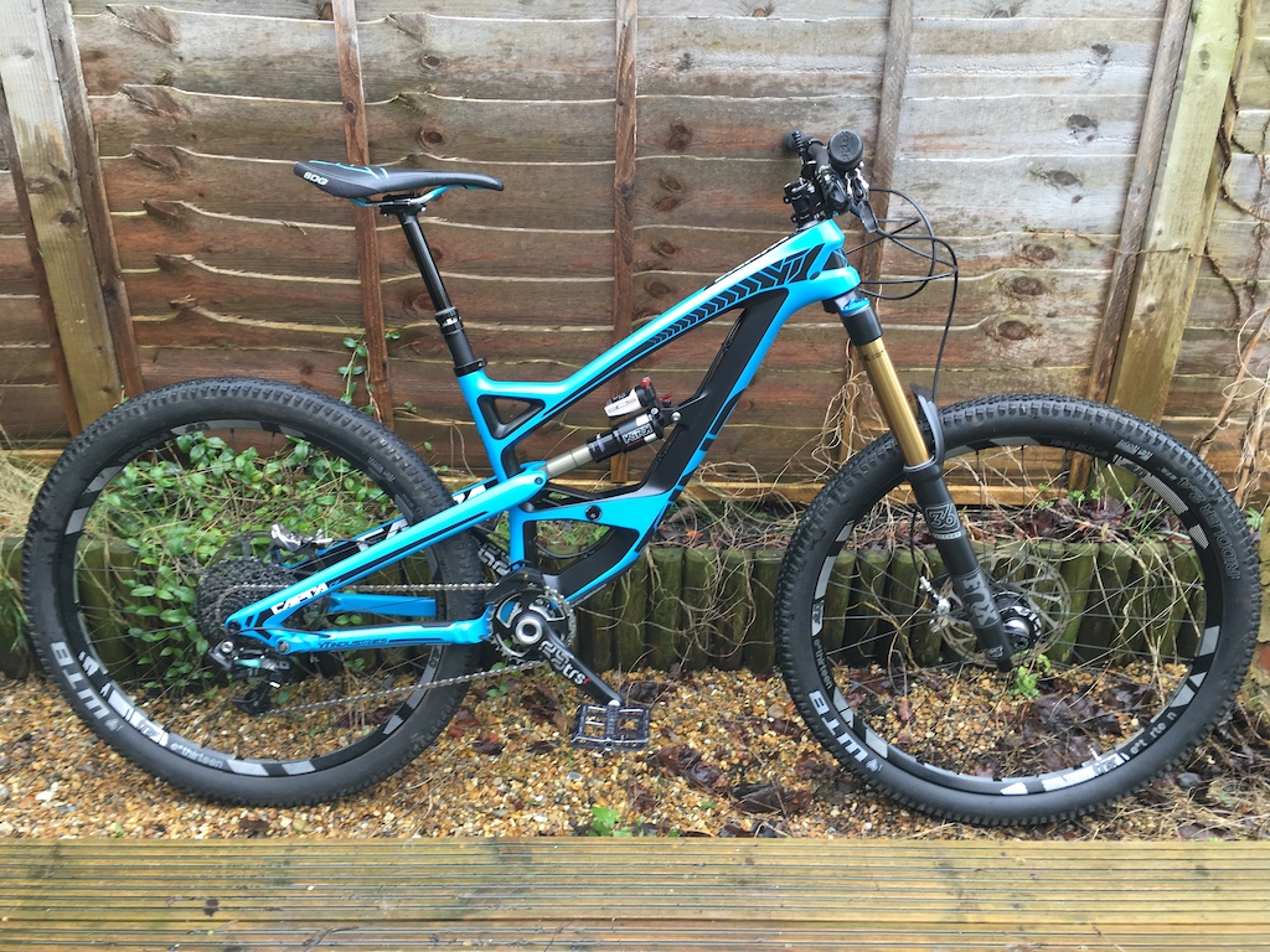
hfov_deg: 61.7
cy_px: 476
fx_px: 1064
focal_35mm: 29
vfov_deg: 48.2
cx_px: 635
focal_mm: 4.15
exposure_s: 1/50
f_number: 2.2
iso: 32
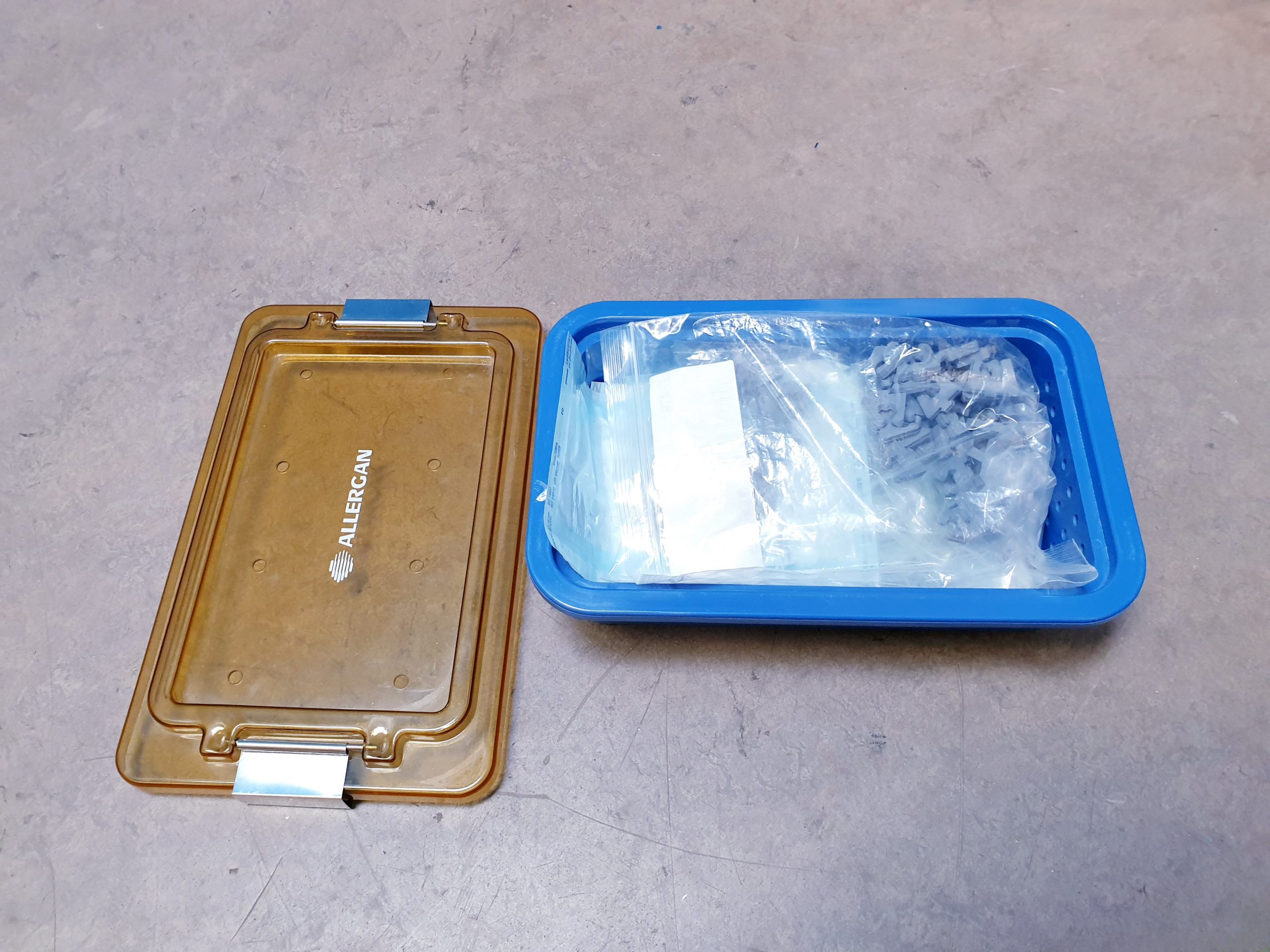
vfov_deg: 53.1
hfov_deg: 67.3
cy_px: 476
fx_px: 954
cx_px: 635
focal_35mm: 26
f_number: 2.4
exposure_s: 1/50
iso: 250
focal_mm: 4.3
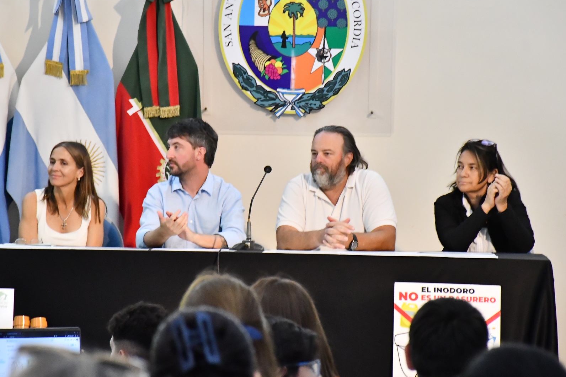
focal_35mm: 211
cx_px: 242
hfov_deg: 9.8
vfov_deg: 6.5
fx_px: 3317
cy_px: 175
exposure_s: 1/100
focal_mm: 112
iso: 4000
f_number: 6.3
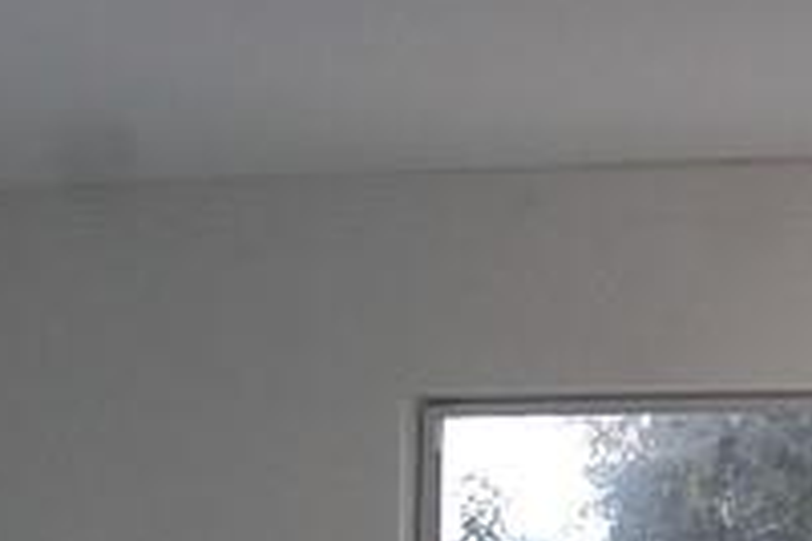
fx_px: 3293
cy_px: 1179
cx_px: 103
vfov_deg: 8.7
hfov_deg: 13.9
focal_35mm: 146
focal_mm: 18
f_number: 5.6
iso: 280
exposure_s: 1/125
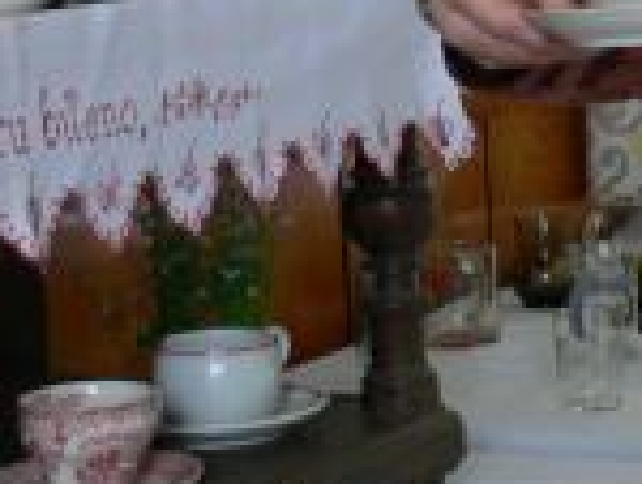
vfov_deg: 11.3
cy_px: -178
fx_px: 2378
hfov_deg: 15.1
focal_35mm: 128
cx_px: 629
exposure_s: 1/30
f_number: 2.8
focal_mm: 7.4
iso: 125
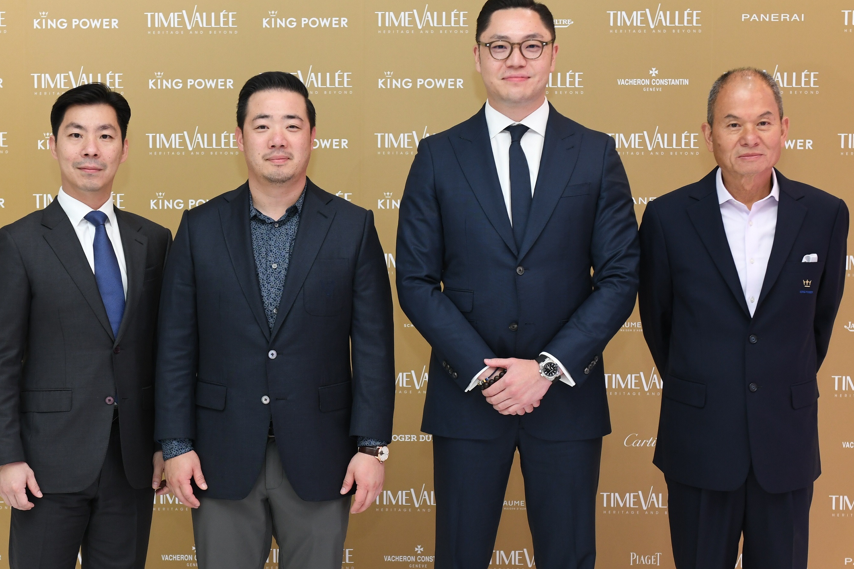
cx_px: 392
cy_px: 270
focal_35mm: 46
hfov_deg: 42.7
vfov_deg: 29.2
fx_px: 1091
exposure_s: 1/160
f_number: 4
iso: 800
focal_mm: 40
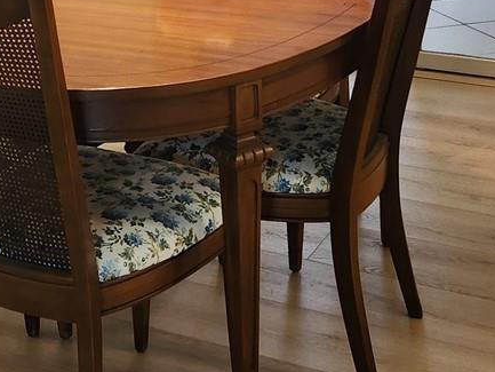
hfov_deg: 22.7
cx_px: 97
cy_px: -56
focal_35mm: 85
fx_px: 1216
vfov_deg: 16.7
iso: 200
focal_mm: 5.4
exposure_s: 1/120
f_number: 1.8
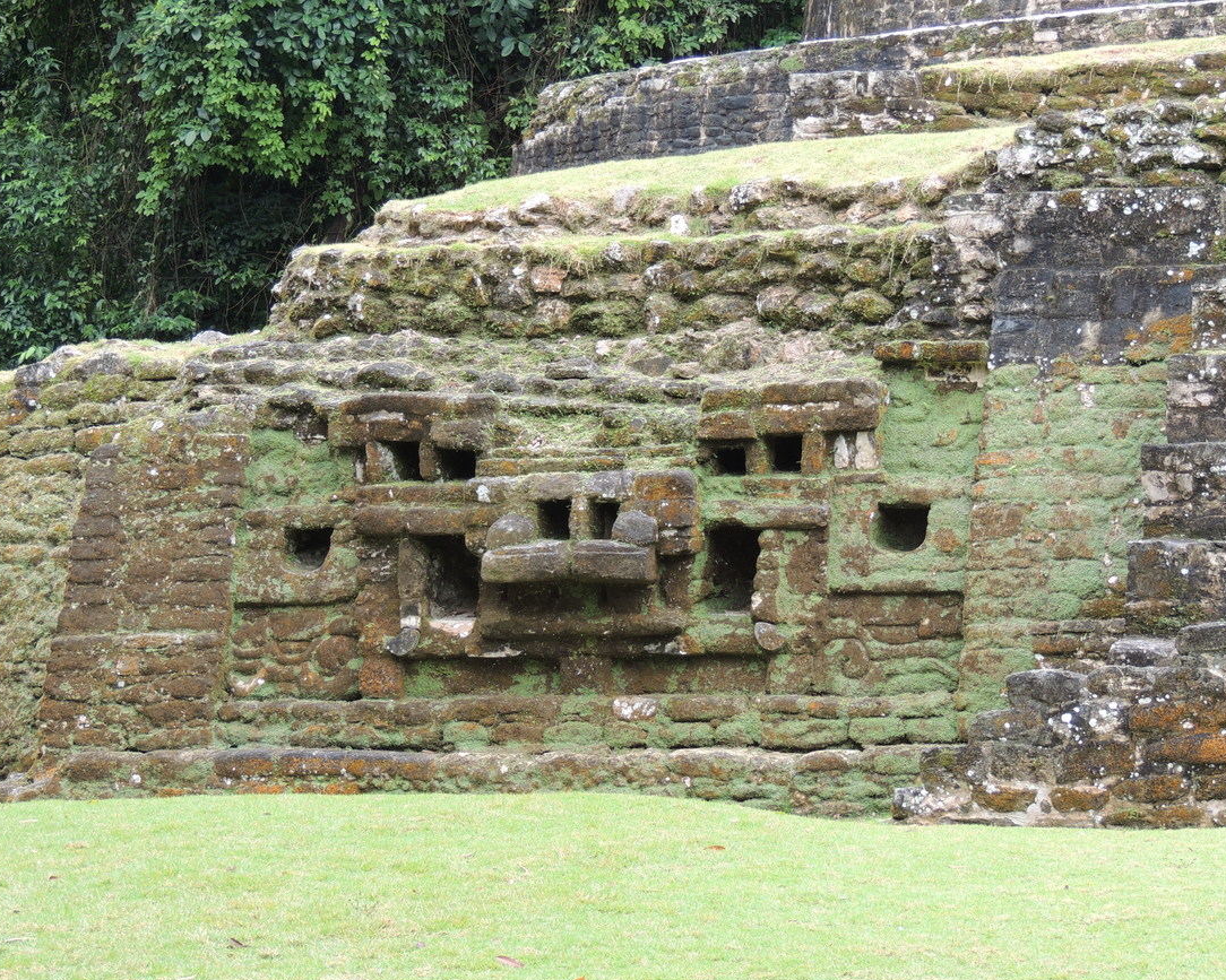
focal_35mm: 121
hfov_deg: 15.9
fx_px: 4390
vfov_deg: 12.7
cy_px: 443
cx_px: 598
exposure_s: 1/100
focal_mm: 18.7
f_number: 4.2
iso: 140
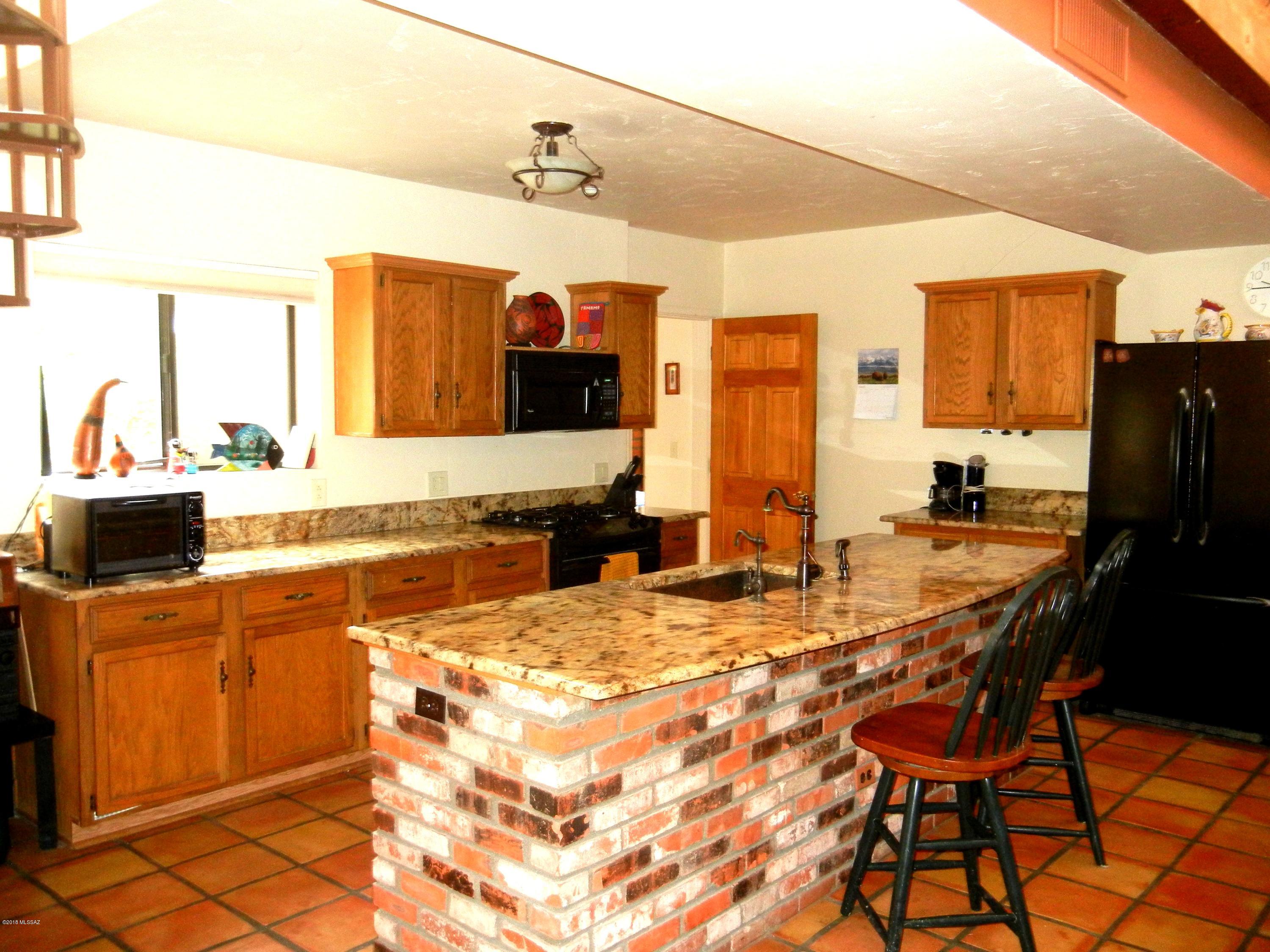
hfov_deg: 60.0
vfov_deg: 46.8
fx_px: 1101
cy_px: 476
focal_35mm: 30
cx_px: 635
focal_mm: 5.4
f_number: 3.5
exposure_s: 1/30
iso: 478
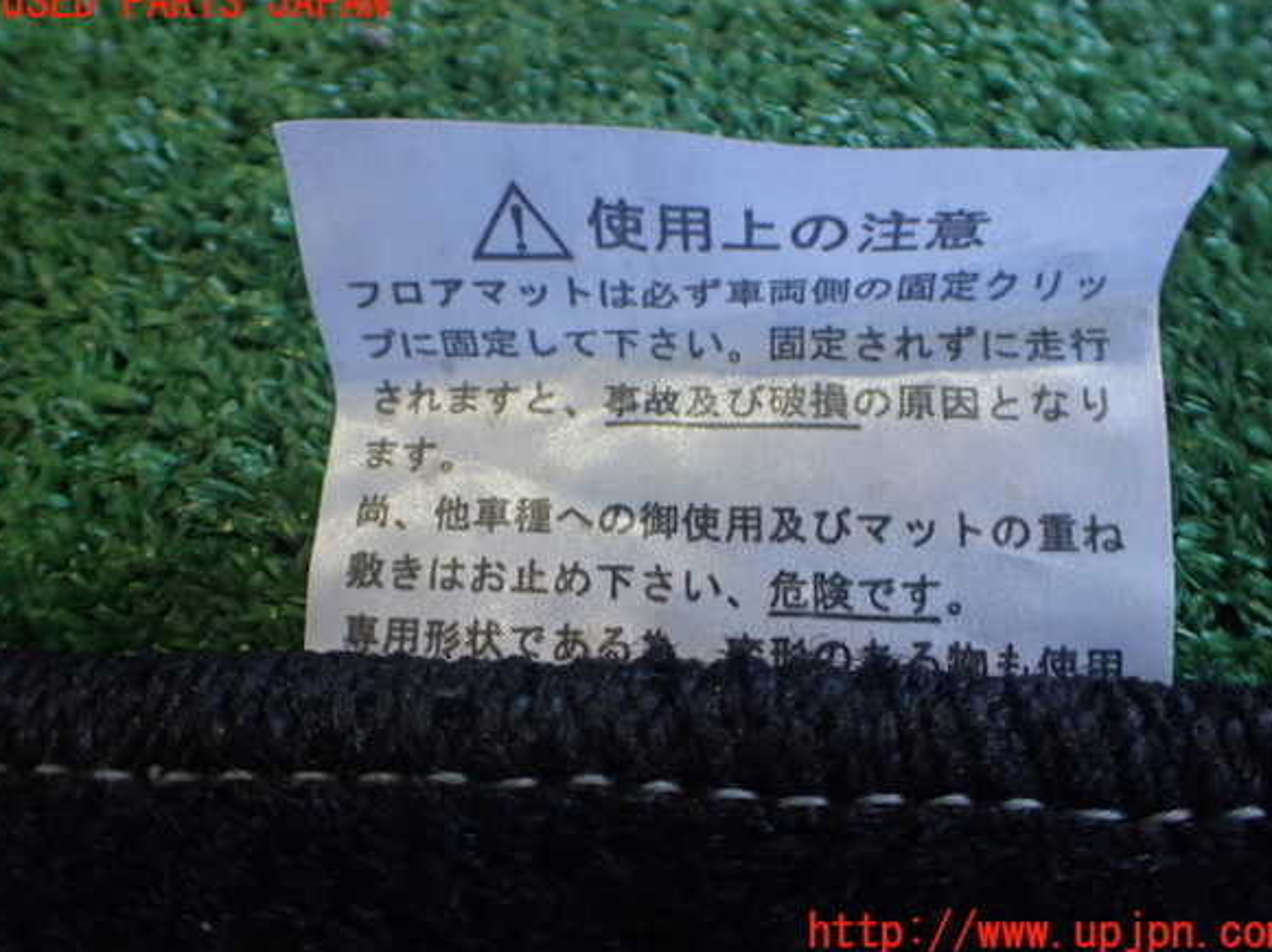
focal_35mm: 31
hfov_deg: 58.4
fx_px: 1138
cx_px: 646
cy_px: 468
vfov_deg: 45.4
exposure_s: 1/125
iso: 250
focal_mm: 5.4
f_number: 2.3
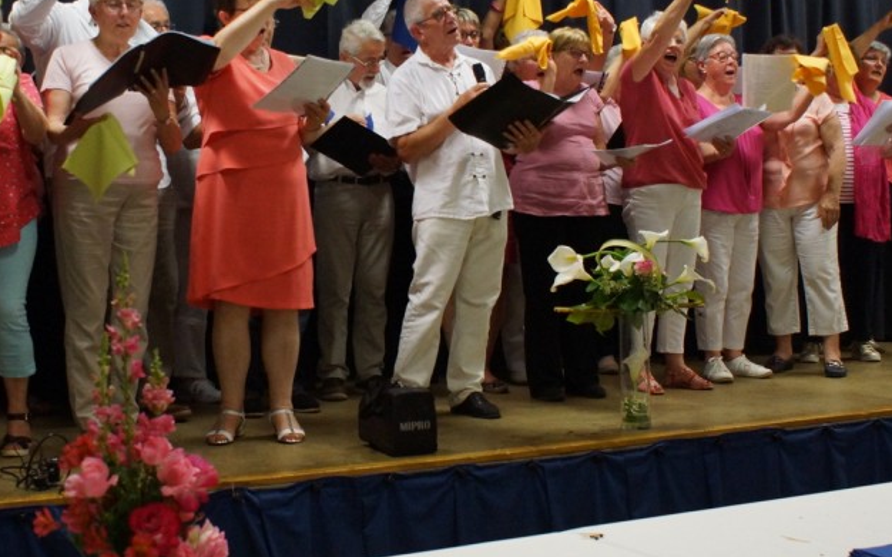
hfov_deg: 33.8
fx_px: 1458
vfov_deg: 21.5
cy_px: 179
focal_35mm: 60
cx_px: 316
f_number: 4.5
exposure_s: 1/80
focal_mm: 24
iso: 1600
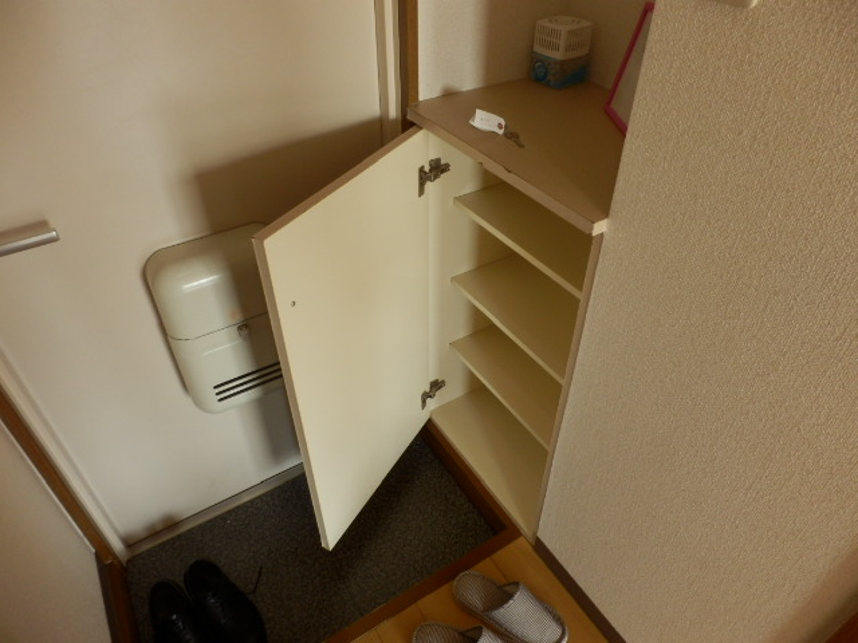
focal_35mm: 24
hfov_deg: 71.6
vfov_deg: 56.8
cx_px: 429
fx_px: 595
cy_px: 322
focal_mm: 4.2
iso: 160
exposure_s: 1/30
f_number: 3
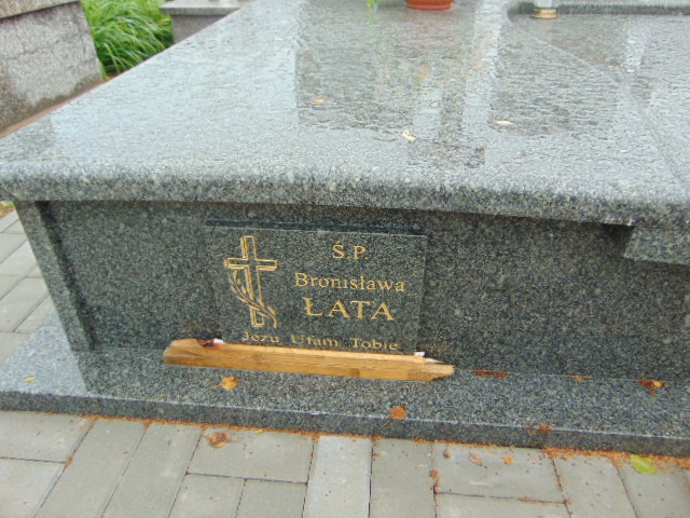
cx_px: 345
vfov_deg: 54.9
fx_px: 498
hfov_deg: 69.4
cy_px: 259
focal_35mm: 25
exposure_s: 1/60
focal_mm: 4.5
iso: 80
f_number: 3
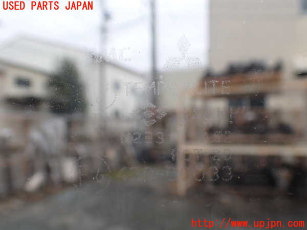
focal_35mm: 30
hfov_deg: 60.0
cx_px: 154
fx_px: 266
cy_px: 115
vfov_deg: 46.8
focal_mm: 5.4
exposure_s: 1/200
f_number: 3.2
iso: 100
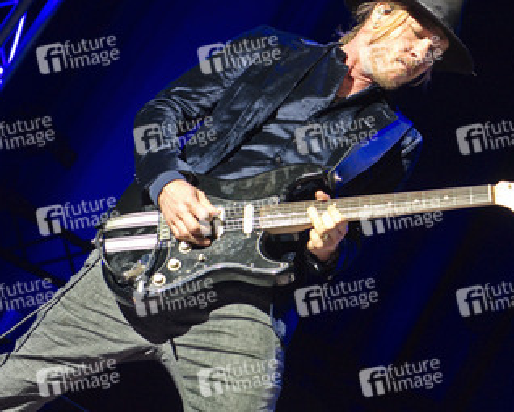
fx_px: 1416
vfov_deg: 16.6
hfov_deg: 20.5
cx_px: 358
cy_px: 176
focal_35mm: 93
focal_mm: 70
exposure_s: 1/160
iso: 1600
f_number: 4
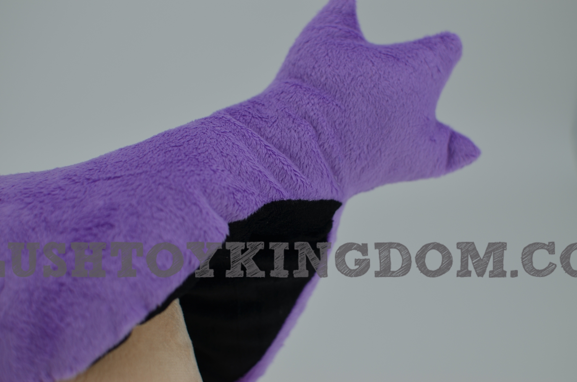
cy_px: 191
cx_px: 288
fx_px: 840
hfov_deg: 37.9
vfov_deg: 25.6
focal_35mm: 52
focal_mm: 35
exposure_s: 1/400
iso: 100
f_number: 2.8
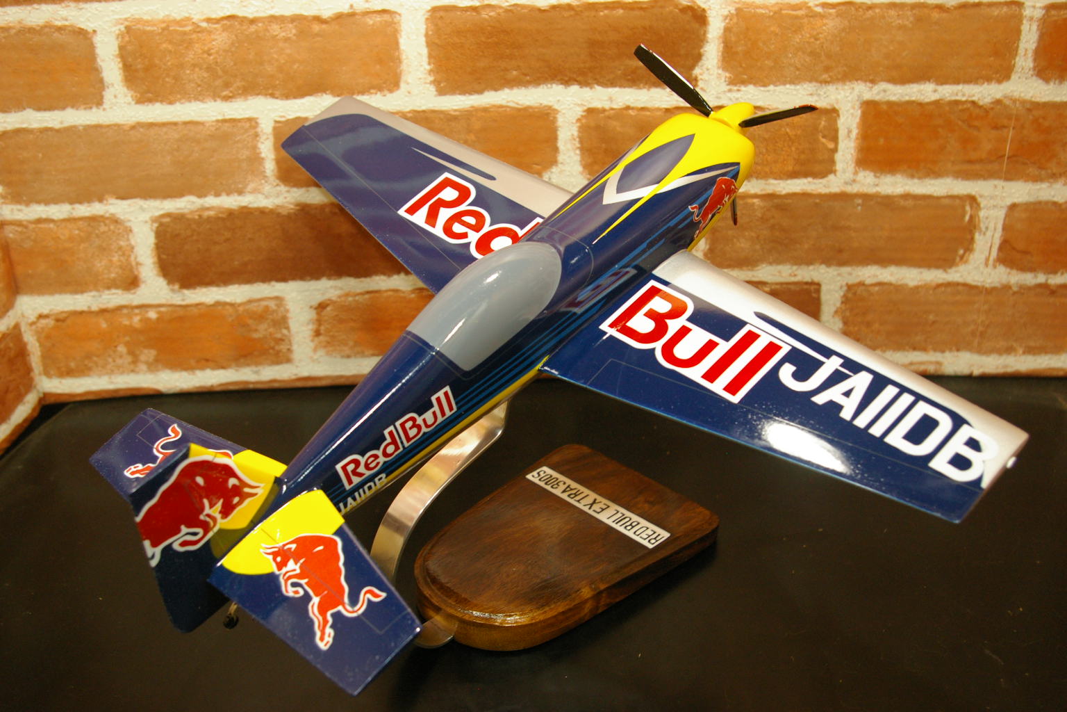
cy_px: 356
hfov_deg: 46.4
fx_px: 1245
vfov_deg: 31.9
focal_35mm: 42
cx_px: 534
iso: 800
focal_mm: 28
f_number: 5.6
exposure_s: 1/30
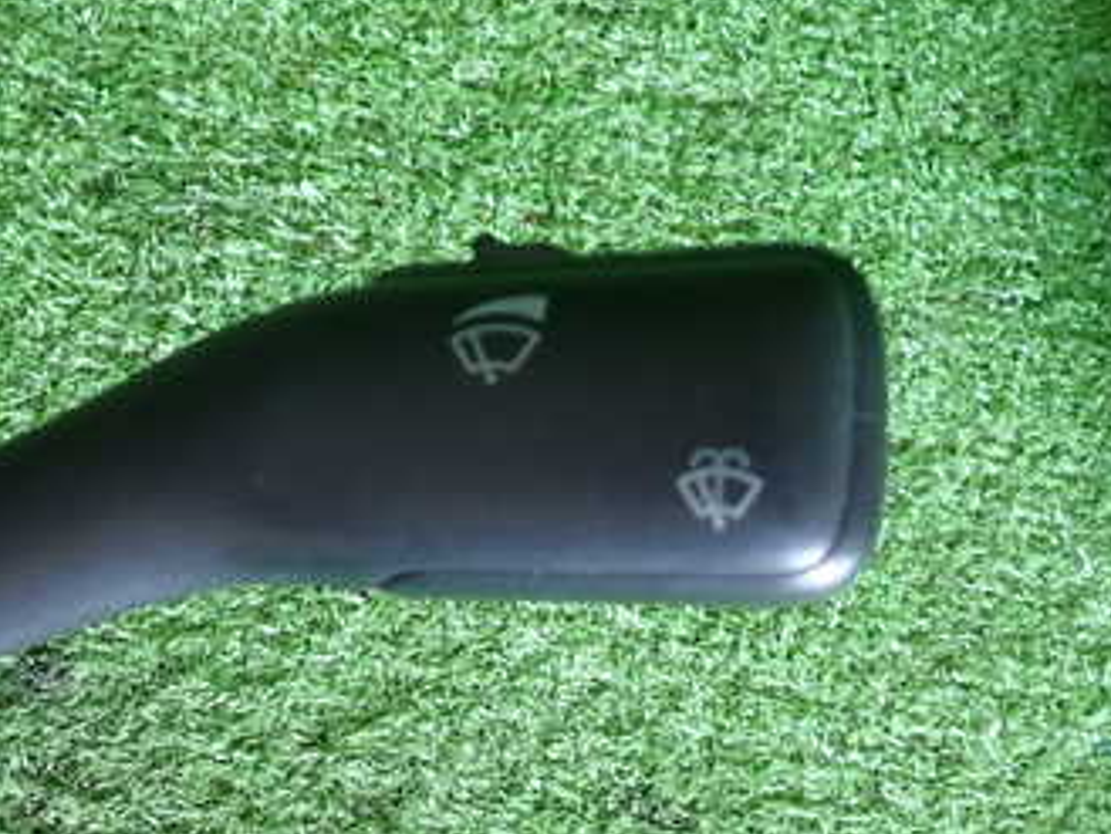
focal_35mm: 51
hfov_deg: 36.0
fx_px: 1637
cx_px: 196
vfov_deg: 28.2
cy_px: 604
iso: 200
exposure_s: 1/40
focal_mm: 5.05
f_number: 2.2
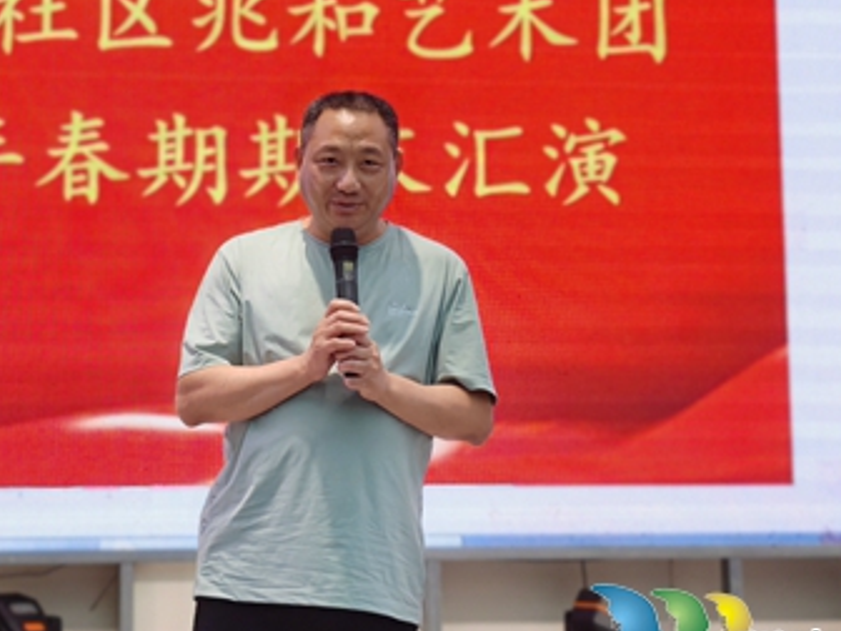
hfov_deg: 18.9
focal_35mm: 103
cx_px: 203
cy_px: 145
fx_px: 2502
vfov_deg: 14.3
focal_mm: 6.12
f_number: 2.4
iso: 200
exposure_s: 1/100
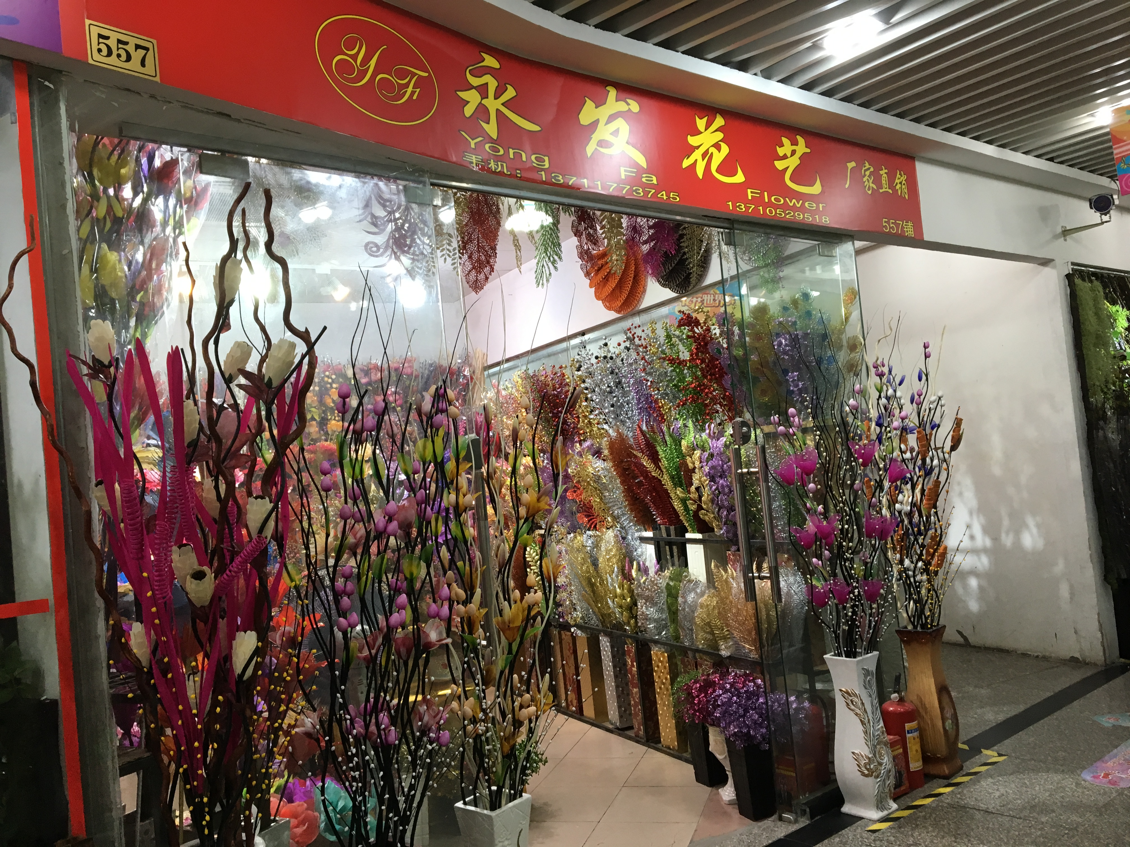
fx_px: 947
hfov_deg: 61.7
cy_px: 424
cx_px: 565
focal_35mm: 29
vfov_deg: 48.2
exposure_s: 1/33
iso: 50
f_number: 2.2
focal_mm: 4.15
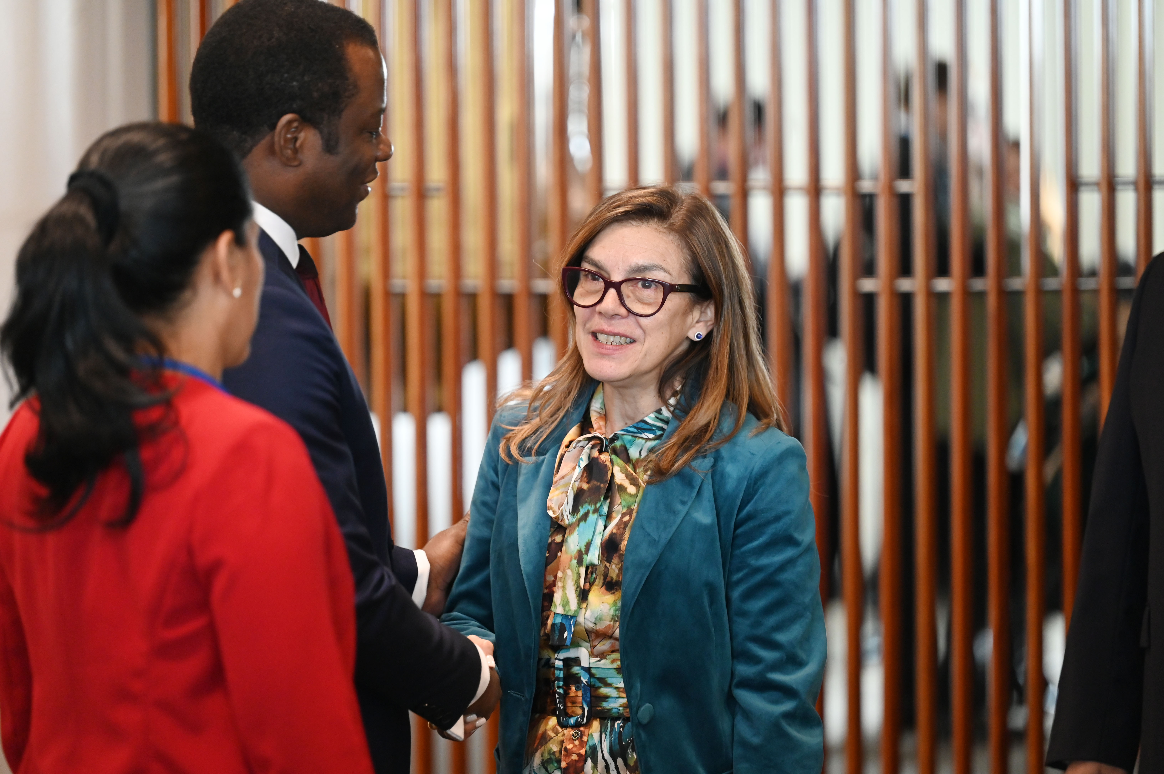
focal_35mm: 170
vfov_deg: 8.1
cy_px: 387
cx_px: 582
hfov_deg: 12.1
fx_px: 5493
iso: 3200
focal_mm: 170
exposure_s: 1/200
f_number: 2.8
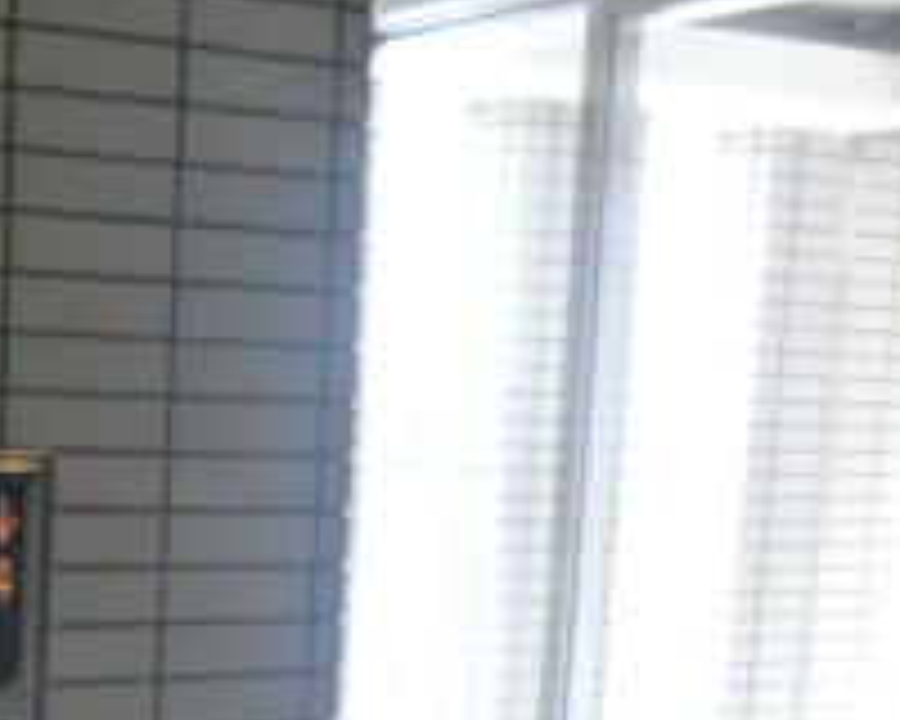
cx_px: -189
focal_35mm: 75
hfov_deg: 23.2
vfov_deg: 19.4
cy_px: 842
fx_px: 1998
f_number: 3.2
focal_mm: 4.3
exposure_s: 1/60
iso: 320
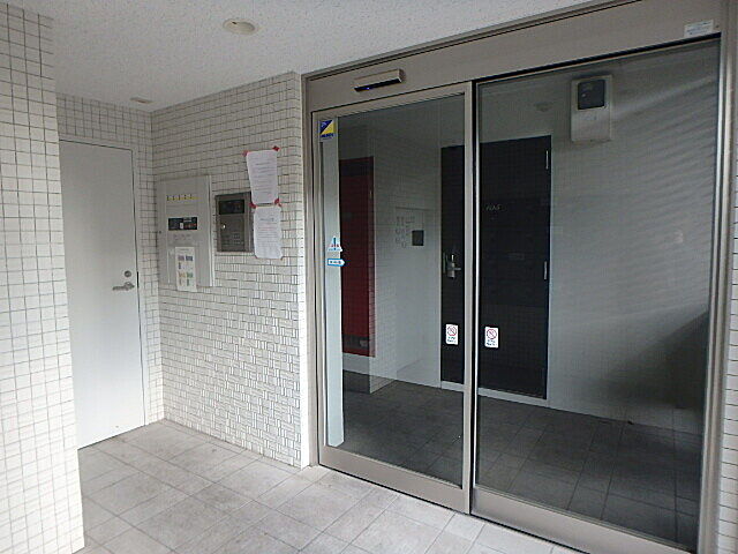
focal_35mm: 21
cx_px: 369
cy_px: 277
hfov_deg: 79.0
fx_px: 448
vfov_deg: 63.4
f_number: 3.5
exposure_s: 1/20
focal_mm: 3.7
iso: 200
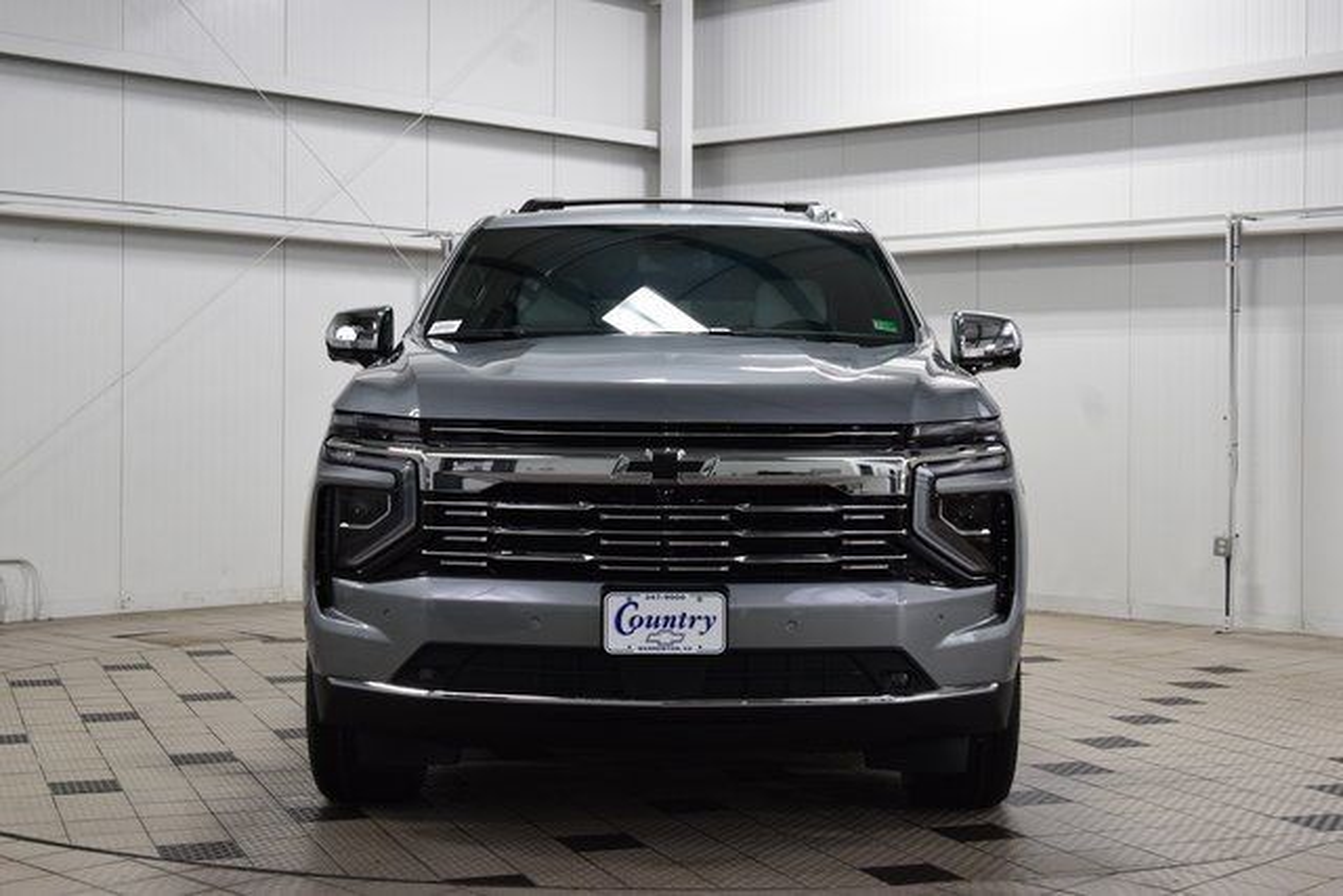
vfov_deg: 25.1
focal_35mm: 54
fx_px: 2015
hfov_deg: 36.9
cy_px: 448
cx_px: 672
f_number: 7.1
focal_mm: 36
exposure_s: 1/60
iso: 1600
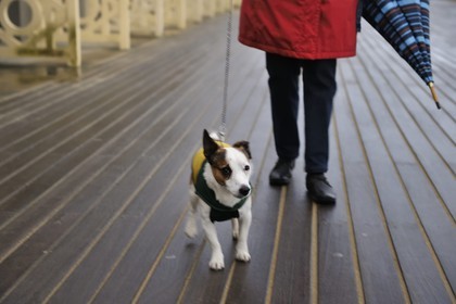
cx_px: 228
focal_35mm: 70
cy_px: 152
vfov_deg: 19.5
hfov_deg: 28.8
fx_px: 887
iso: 400
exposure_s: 1/60
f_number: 4
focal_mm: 70
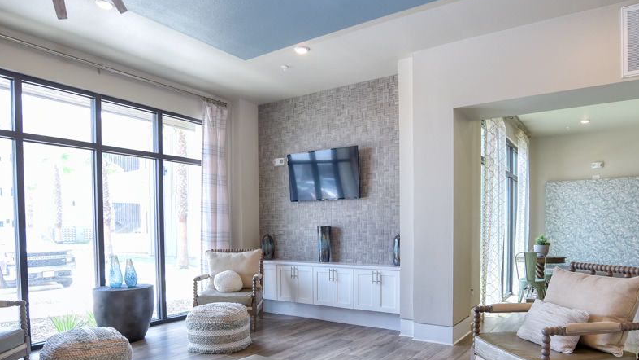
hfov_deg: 76.2
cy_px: 250
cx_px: 340
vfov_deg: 46.6
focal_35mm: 24
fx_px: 407
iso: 640
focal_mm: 18
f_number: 4.5
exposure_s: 1/200
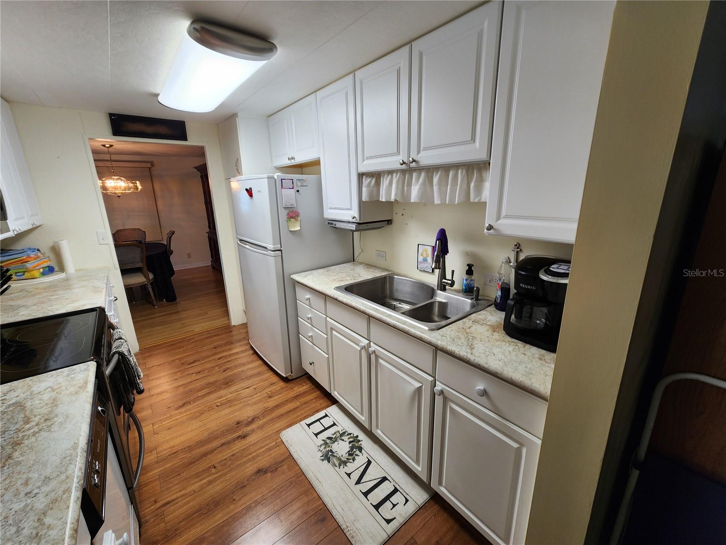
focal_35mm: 13
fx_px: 273
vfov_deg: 89.9
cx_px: 363
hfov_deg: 106.2
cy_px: 272
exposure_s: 1/60
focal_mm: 2.2
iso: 100
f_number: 2.2
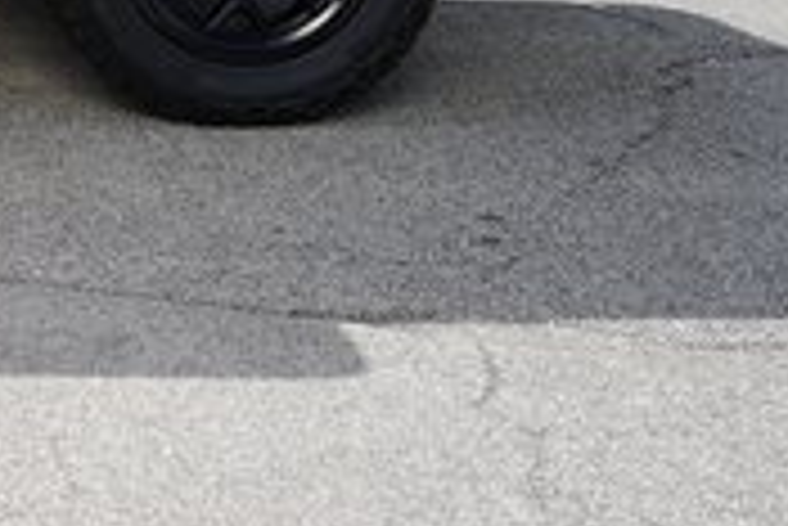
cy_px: -411
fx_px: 3045
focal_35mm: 139
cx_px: -567
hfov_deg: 13.4
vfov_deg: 9.4
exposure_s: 1/80
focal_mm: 38
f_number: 13
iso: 100
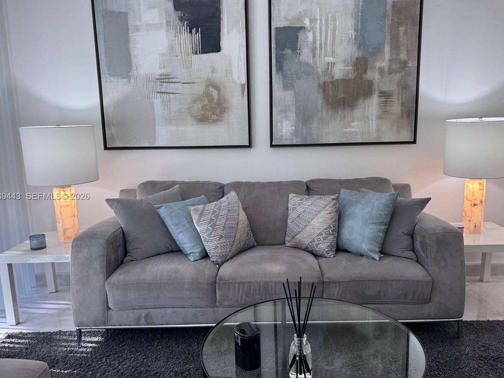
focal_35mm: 28
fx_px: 408
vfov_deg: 49.8
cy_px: 197
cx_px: 269
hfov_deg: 63.4
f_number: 1.8
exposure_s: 1/120
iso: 64
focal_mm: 6.8
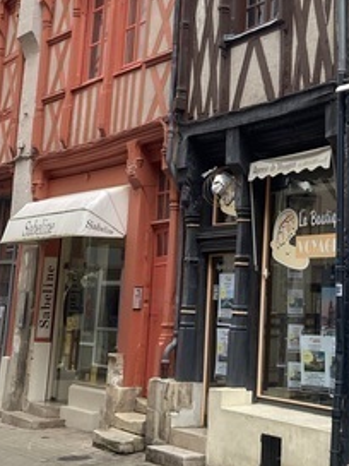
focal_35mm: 79
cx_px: 327
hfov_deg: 18.3
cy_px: -93
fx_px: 1062
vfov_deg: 22.7
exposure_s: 1/216
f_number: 1.8
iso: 20
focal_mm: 3.99
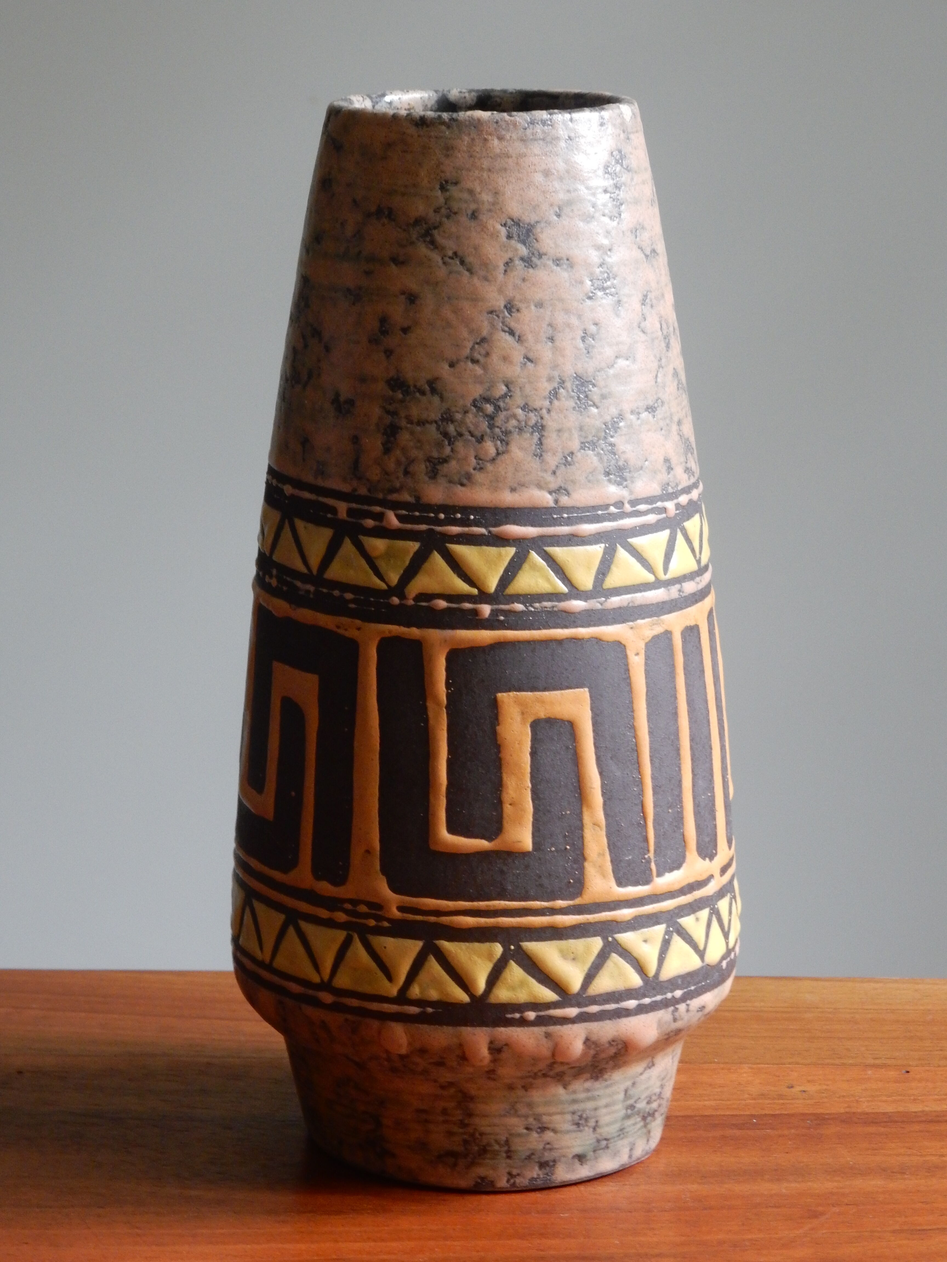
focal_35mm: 117
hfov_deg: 12.7
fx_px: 4268
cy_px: 631
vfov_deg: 16.8
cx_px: 474
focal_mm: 20.9
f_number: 5.6
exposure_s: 1/15
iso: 400
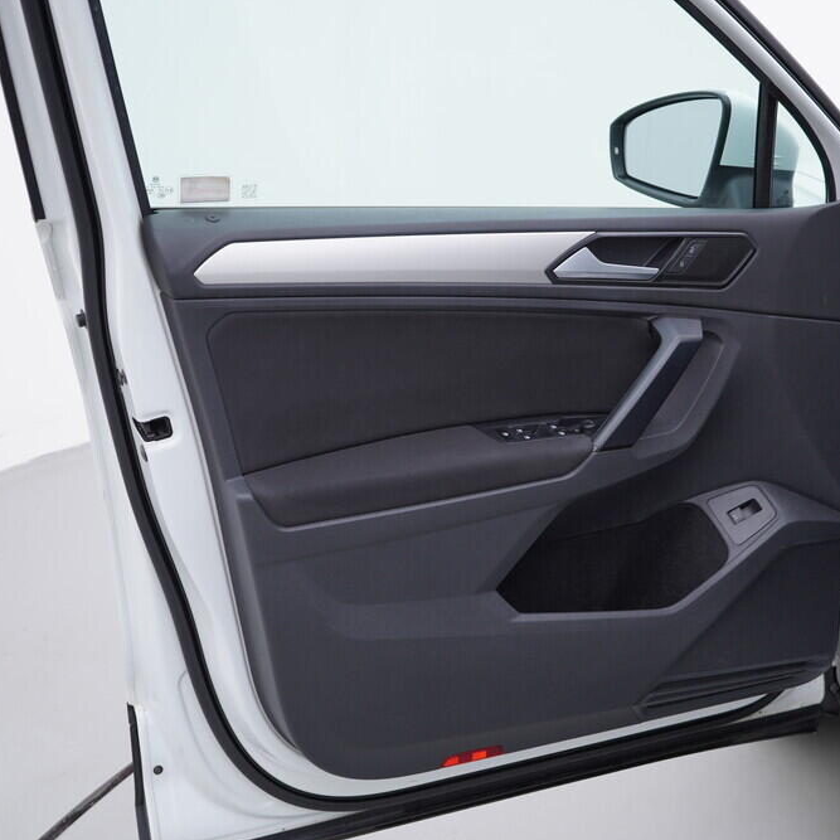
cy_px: 416
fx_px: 1290
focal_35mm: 47
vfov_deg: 36.1
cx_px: 496
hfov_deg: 36.0
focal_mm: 24
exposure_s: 1/60
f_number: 3.5
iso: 125
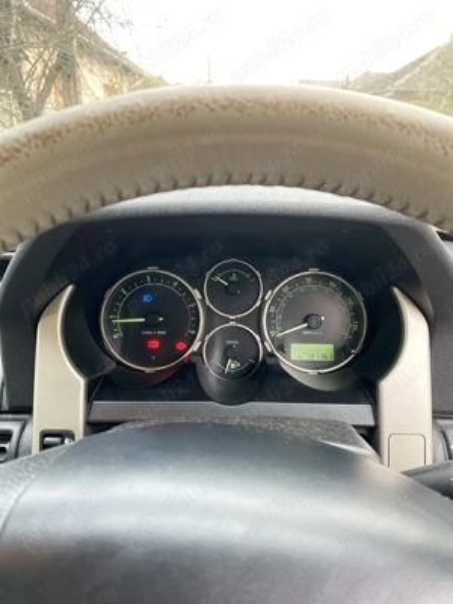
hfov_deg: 53.1
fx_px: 454
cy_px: 302
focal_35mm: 26
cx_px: 226
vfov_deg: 67.3
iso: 640
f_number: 1.8
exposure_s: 1/38
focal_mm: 4.25
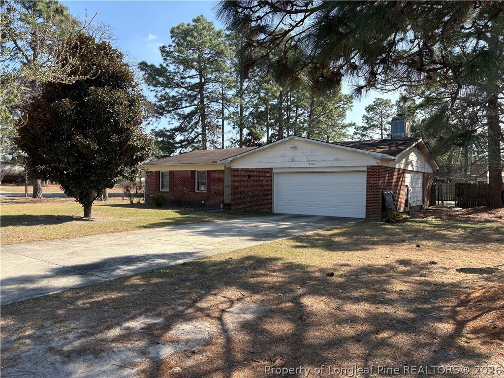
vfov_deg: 53.1
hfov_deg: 67.3
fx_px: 379
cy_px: 189
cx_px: 252
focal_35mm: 26
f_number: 1.6
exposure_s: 1/1263
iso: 50
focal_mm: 5.96
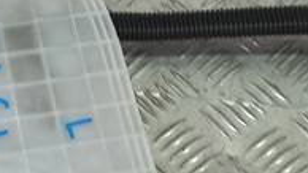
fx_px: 1176
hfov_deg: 14.7
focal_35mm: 144
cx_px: 17
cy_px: -67
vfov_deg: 8.3
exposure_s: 1/50
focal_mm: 4.6
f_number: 1.8
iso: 64
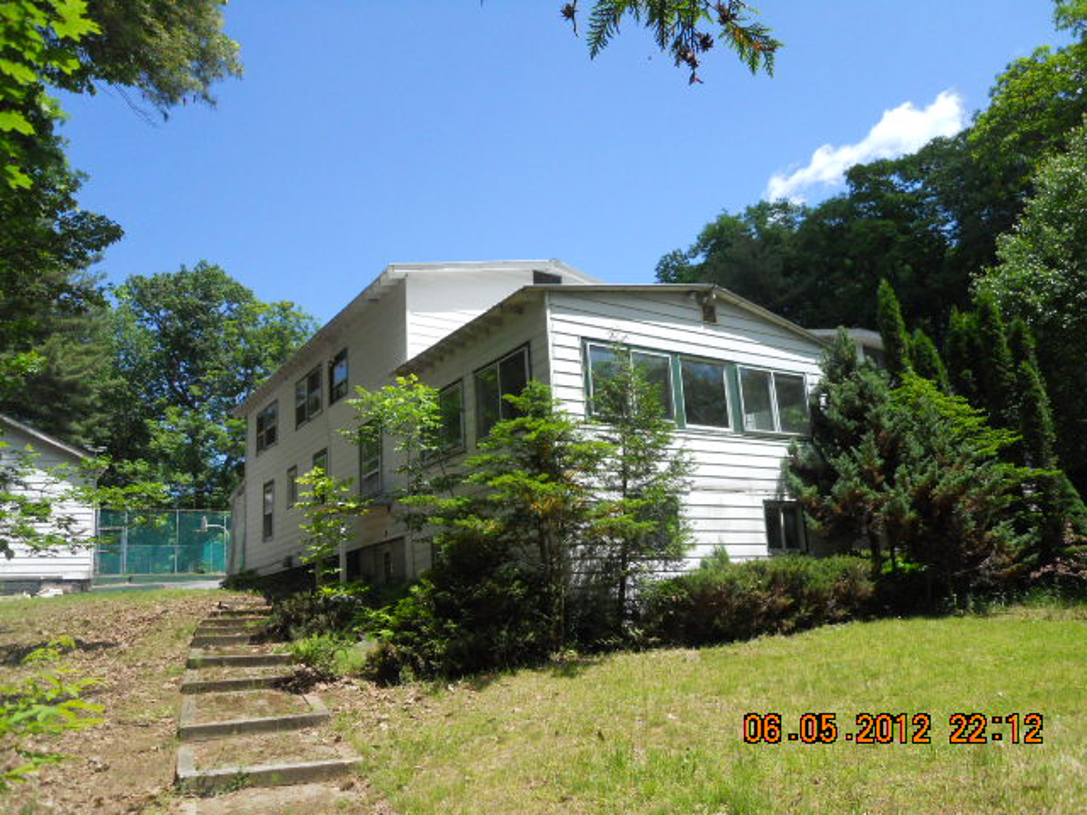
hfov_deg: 63.4
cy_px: 408
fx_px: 879
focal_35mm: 28
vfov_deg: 49.7
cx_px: 544
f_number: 5.4
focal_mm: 5
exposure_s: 1/1000
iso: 400
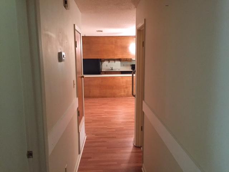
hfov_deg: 61.7
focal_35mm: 29
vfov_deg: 48.2
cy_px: 86
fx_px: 192
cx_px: 114
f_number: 2.2
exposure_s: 1/20
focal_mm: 4.15
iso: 250
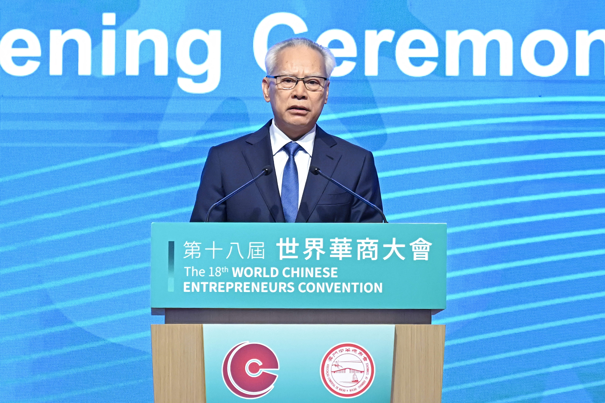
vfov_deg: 7.6
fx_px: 3025
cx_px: 302
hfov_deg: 11.4
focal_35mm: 180
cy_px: 202
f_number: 5
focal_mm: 120
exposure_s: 1/160
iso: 4000
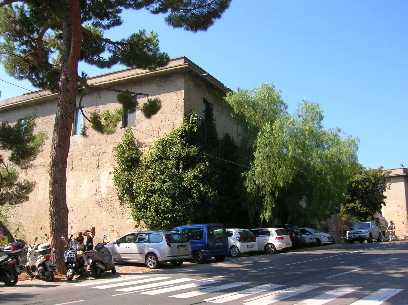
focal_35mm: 34
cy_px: 152
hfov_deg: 54.0
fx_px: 400
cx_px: 204
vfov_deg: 41.7
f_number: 4.9
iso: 50
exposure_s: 1/212
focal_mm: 5.7
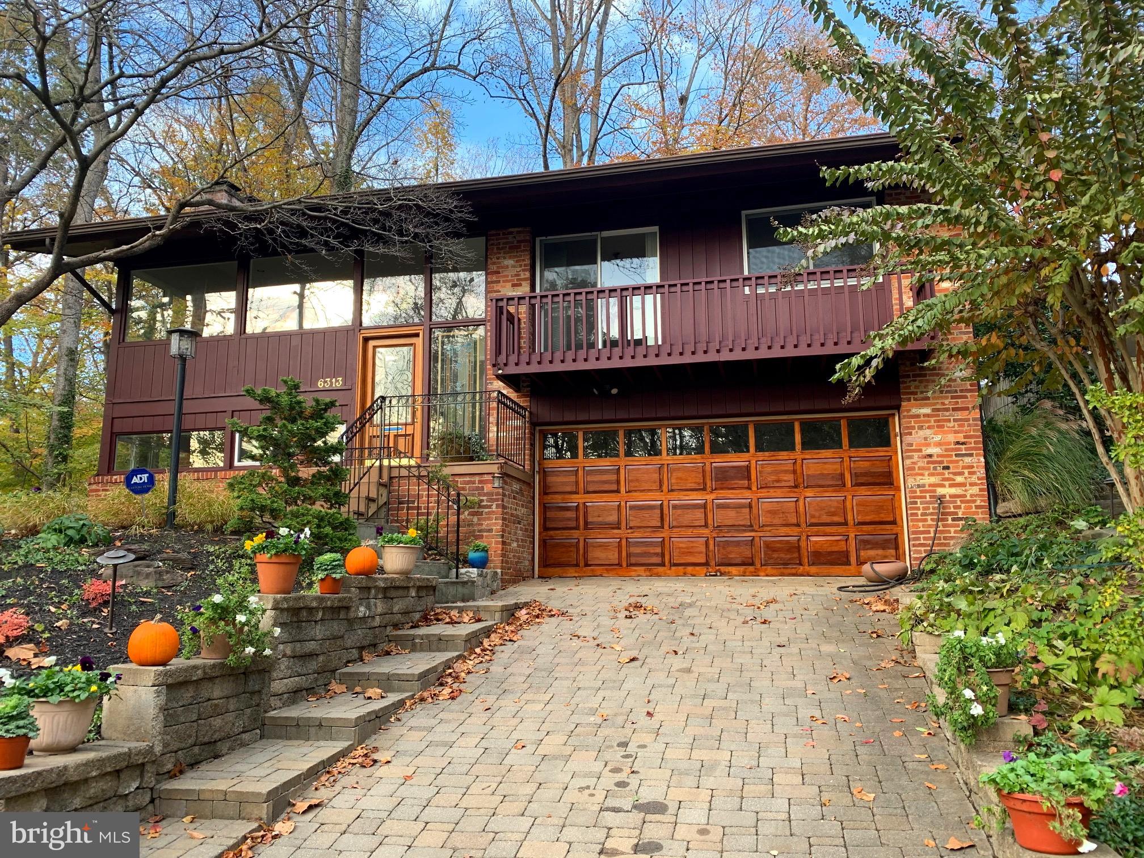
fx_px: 859
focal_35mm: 26
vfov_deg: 53.1
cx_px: 572
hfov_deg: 67.3
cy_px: 429
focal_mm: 4.25
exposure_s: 1/122
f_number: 1.8
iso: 32
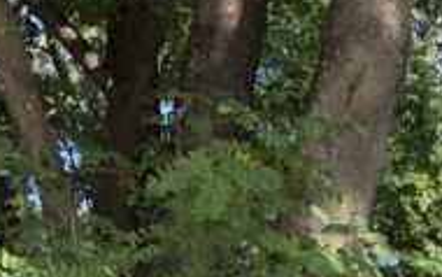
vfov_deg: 7.6
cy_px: 691
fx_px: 1928
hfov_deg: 12.7
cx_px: 563
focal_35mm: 160
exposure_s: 1/381
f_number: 1.8
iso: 20
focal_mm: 4
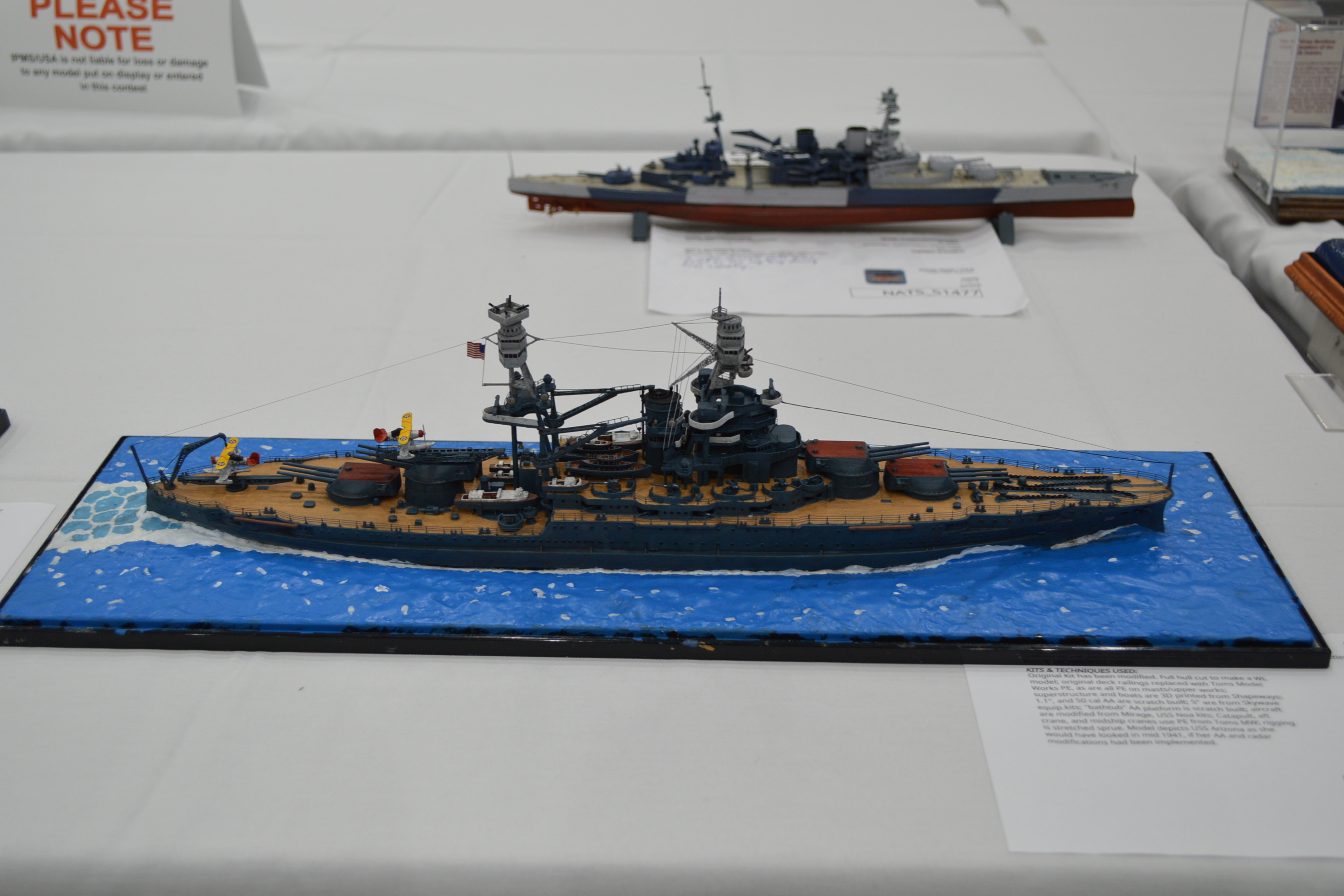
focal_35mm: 40
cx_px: 655
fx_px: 1493
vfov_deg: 33.4
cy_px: 456
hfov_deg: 48.4
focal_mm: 26
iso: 400
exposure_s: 1/60
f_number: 4.5
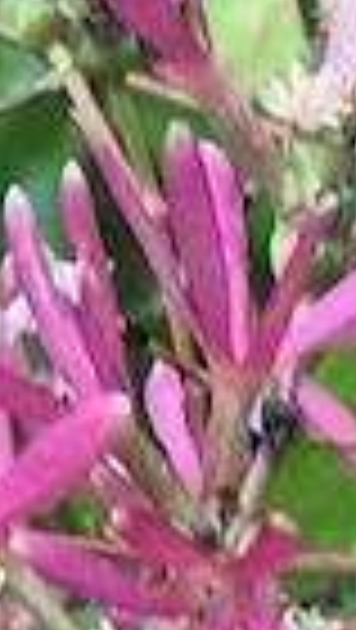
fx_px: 3147
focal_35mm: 188
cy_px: 1606
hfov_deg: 6.3
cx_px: 717
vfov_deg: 9.8
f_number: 1.8
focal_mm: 4
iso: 40
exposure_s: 1/120
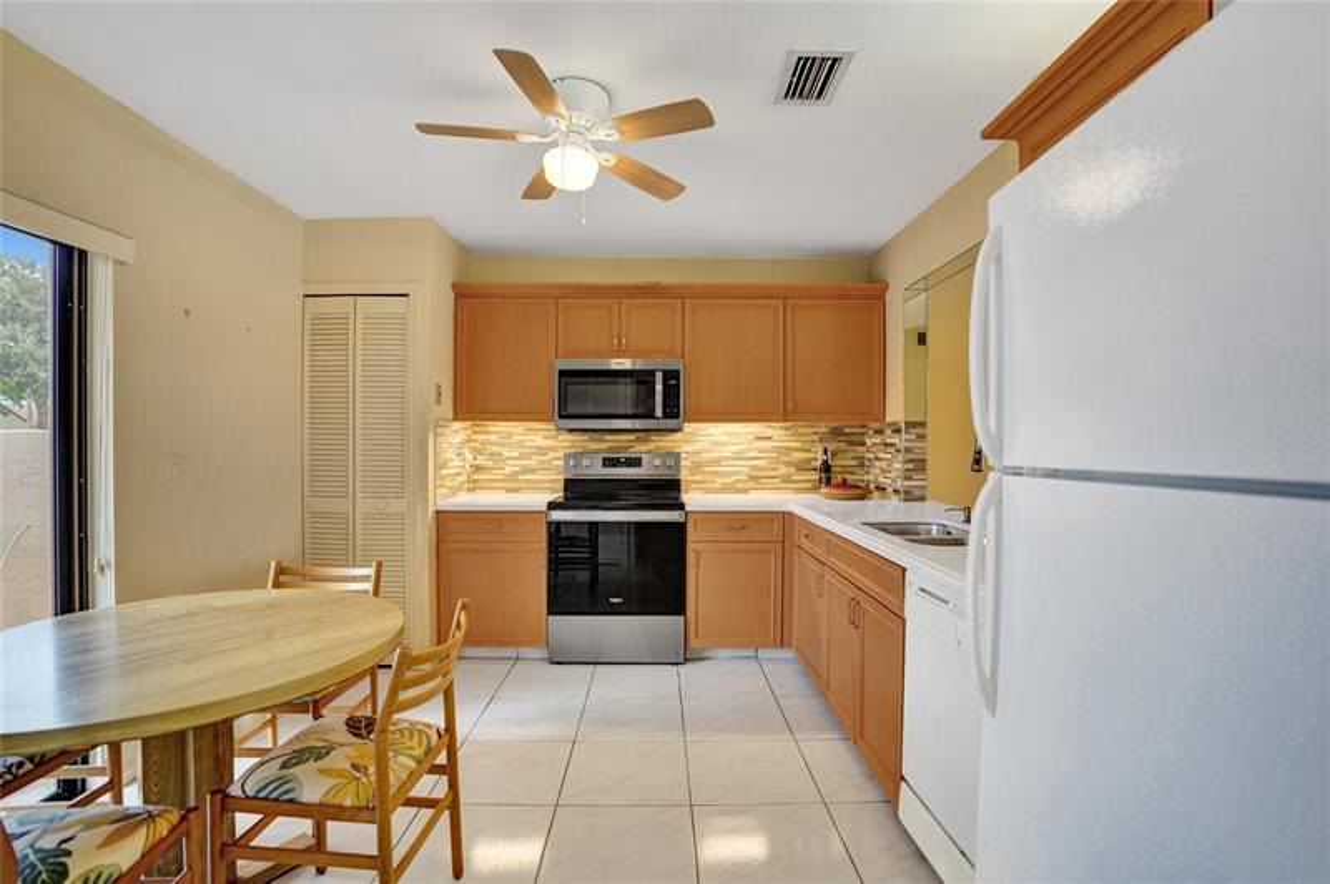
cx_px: 665
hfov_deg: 96.8
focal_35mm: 16
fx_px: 591
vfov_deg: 73.6
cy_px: 442
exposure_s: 1/400
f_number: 2.8
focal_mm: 16
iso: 800
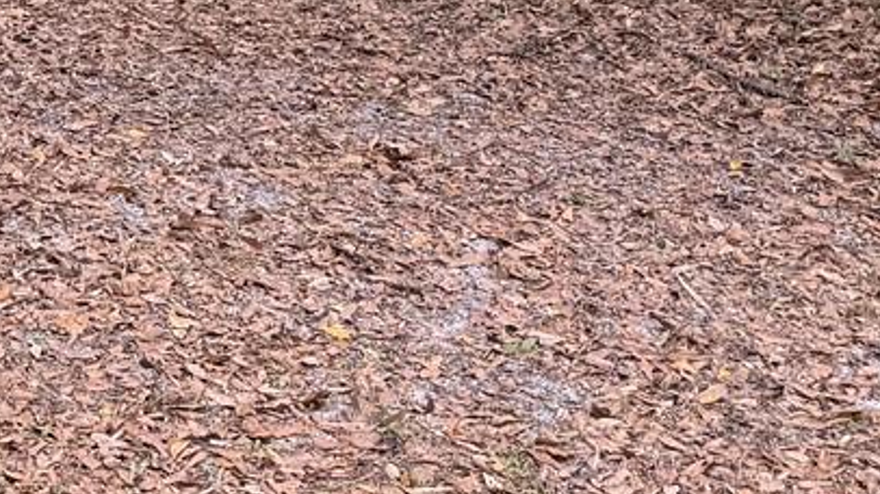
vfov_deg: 10.5
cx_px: -362
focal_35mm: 103
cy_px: -585
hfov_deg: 18.8
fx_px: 2402
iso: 100
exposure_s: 1/217
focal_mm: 6.76
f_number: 1.78
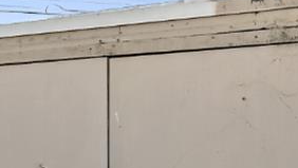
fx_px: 617
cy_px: 162
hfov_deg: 16.2
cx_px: -375
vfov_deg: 15.3
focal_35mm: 78
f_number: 4.5
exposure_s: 1/80
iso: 80
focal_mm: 14
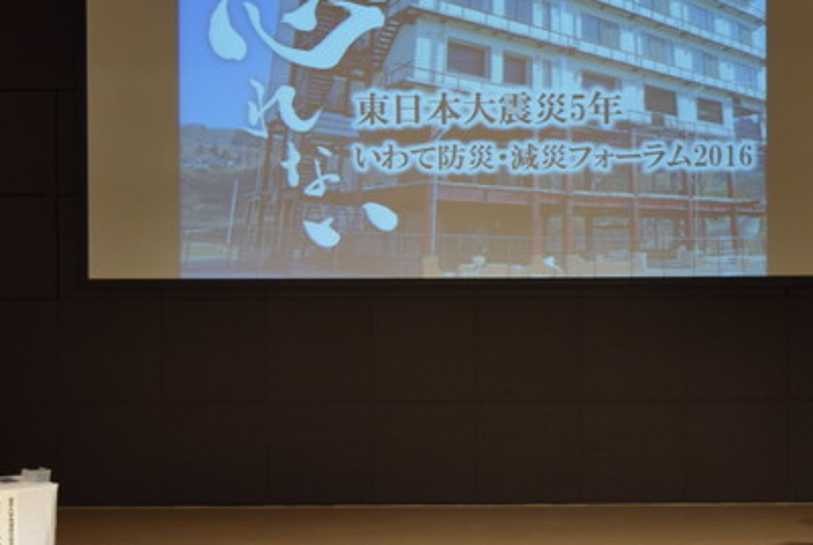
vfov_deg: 13.4
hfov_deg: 20.0
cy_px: 176
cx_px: 492
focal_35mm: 102
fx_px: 2307
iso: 900
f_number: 4.5
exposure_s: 1/60
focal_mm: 34
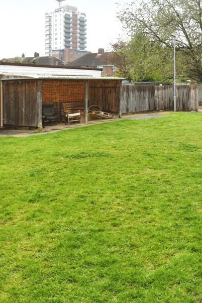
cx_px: 227
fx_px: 286
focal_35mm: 34
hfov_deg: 33.4
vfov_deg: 55.7
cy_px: 134
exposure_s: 1/500
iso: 800
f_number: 8
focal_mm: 20
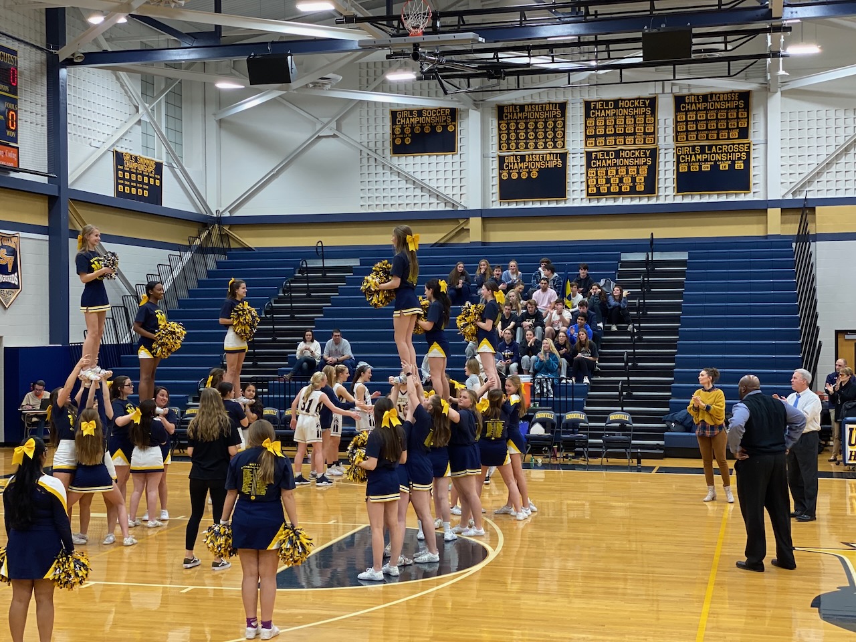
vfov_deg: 28.0
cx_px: 428
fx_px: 1286
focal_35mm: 52
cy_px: 321
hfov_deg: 36.8
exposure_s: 1/60
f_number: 2
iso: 80
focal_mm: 6
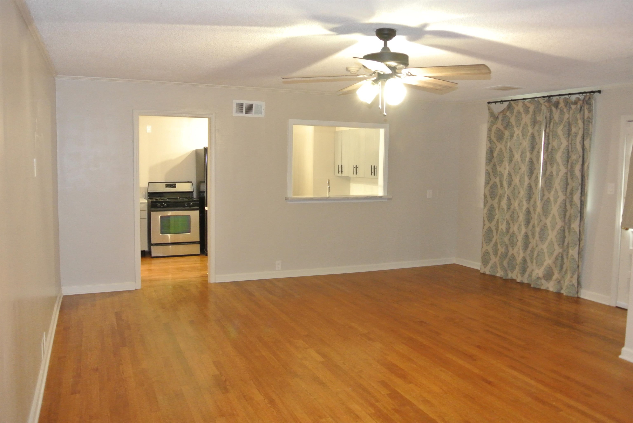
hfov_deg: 63.6
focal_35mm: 29
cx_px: 316
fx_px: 510
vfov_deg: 45.1
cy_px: 212
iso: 800
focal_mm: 11
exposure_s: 1/15
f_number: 3.5
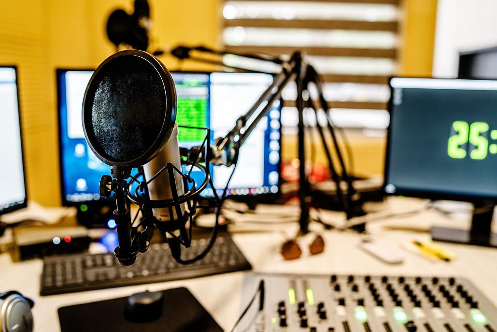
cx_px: 248
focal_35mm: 35
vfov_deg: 37.9
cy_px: 166
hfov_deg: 54.4
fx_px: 483
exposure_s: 1/60
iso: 250
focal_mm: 35
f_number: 1.8
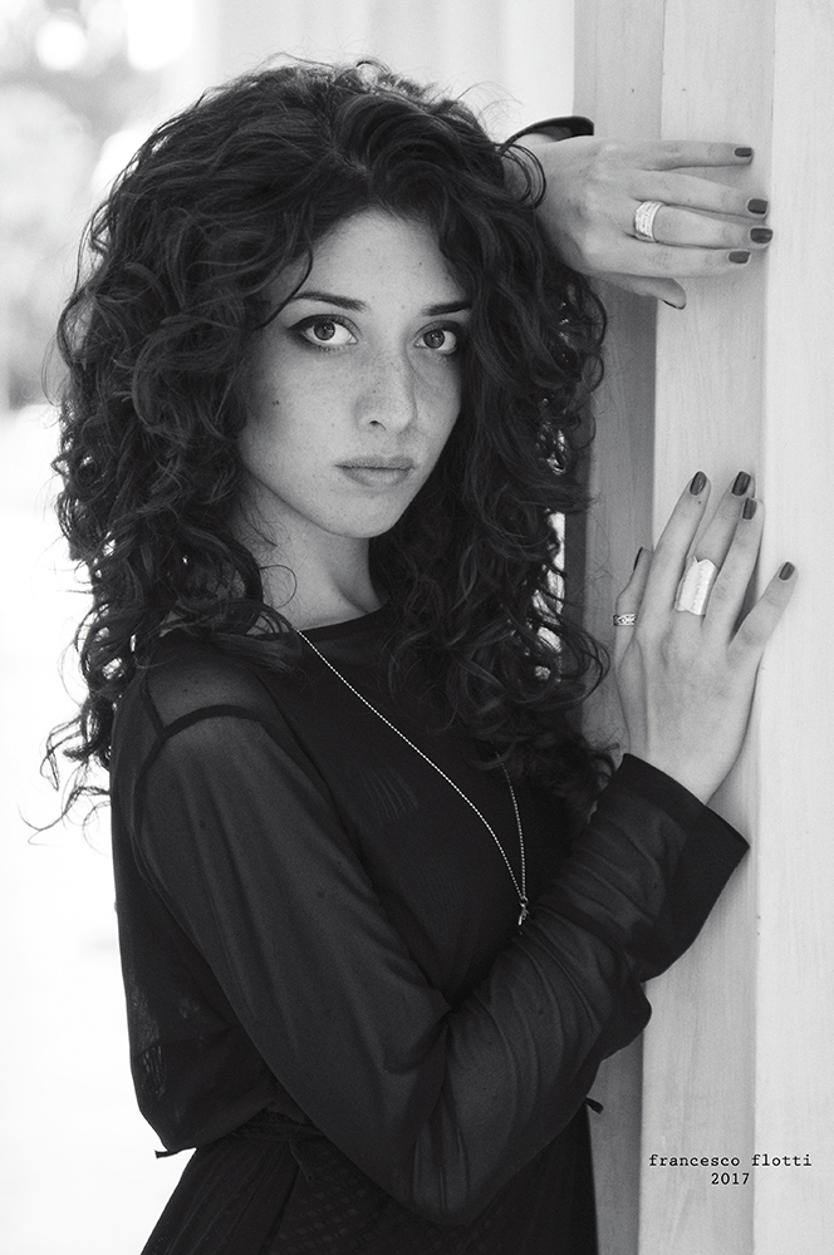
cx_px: 417
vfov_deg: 19.5
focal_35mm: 105
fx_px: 3659
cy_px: 628
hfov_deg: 13.0
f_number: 2.8
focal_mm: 70
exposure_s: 1/200
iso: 640
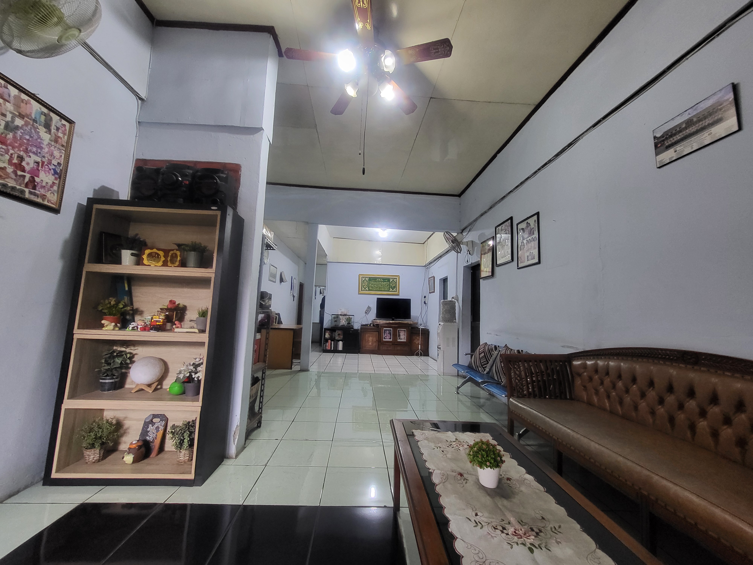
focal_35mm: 13
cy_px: 282
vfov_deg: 89.9
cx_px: 376
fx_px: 283
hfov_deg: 106.2
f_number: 2.2
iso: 320
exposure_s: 1/33
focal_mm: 1.74
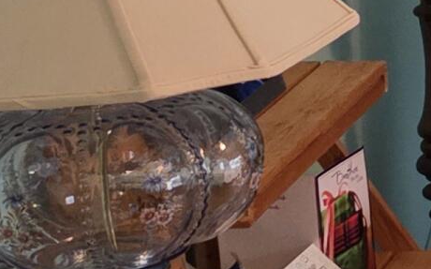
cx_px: 1283
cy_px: -108
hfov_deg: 10.0
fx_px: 1867
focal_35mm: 159
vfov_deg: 8.1
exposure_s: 1/120
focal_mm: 5.4
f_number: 1.8
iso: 400
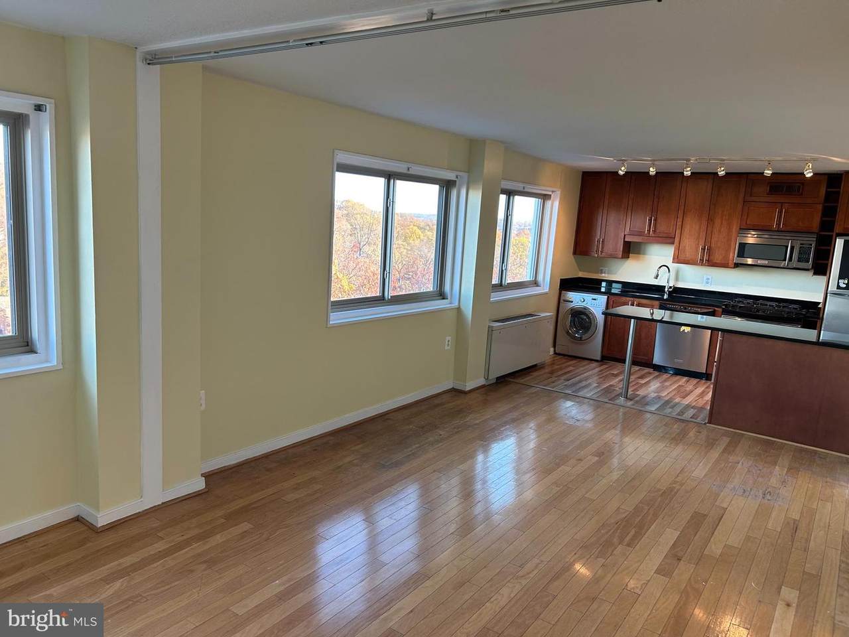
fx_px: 638
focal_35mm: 26
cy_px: 318
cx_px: 424
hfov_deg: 67.3
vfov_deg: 53.1
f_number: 1.5
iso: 80
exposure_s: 1/60
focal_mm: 5.7
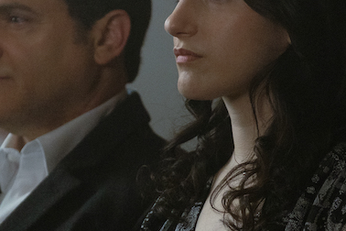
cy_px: 166
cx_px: 88
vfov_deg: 2.5
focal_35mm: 555
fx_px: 5334
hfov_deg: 3.7
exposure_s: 1/125
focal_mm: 140
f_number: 2.8
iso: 3200
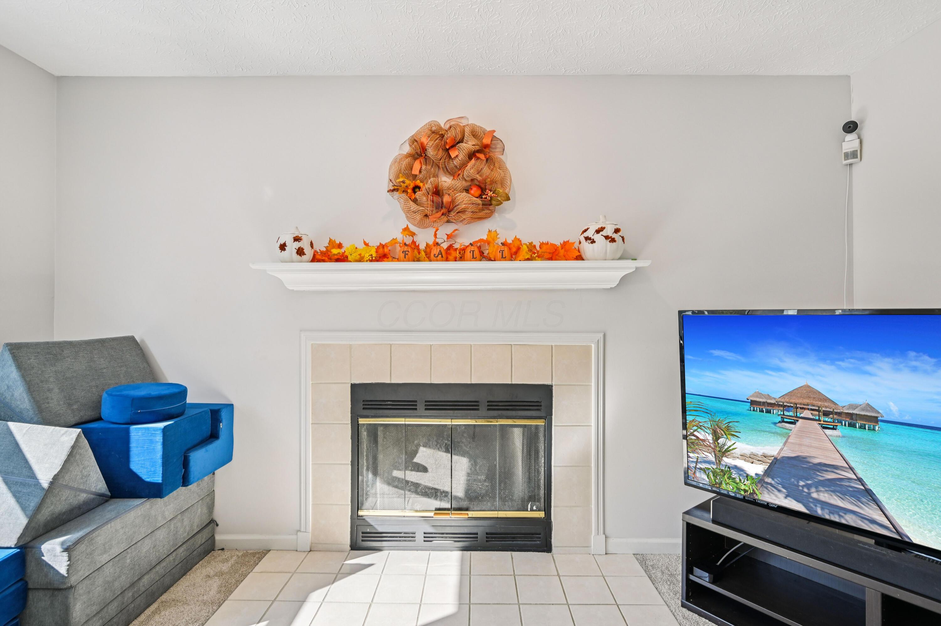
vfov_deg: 70.4
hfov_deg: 93.3
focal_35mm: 17
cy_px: 313
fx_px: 444
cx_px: 470
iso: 400
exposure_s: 1/125
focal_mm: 17
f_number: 4
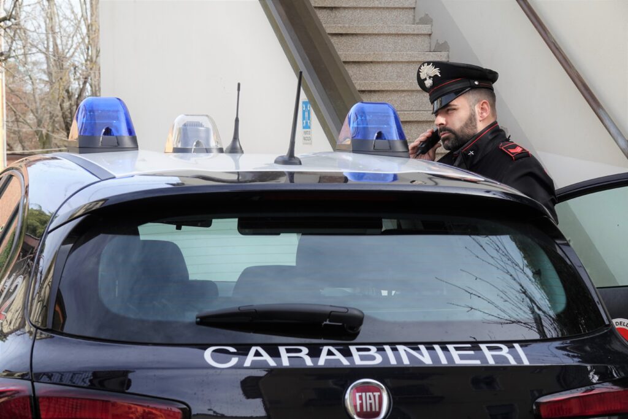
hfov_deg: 17.8
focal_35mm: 115
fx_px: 2006
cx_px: 314
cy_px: 210
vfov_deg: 11.9
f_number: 5.6
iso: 125
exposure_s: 1/160
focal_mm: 42.08
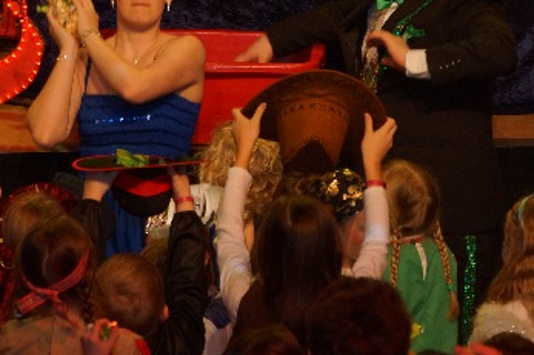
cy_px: 103
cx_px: 345
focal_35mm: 363
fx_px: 5382
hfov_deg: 5.7
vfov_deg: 3.8
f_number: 6.3
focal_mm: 140
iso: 800
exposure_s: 1/60
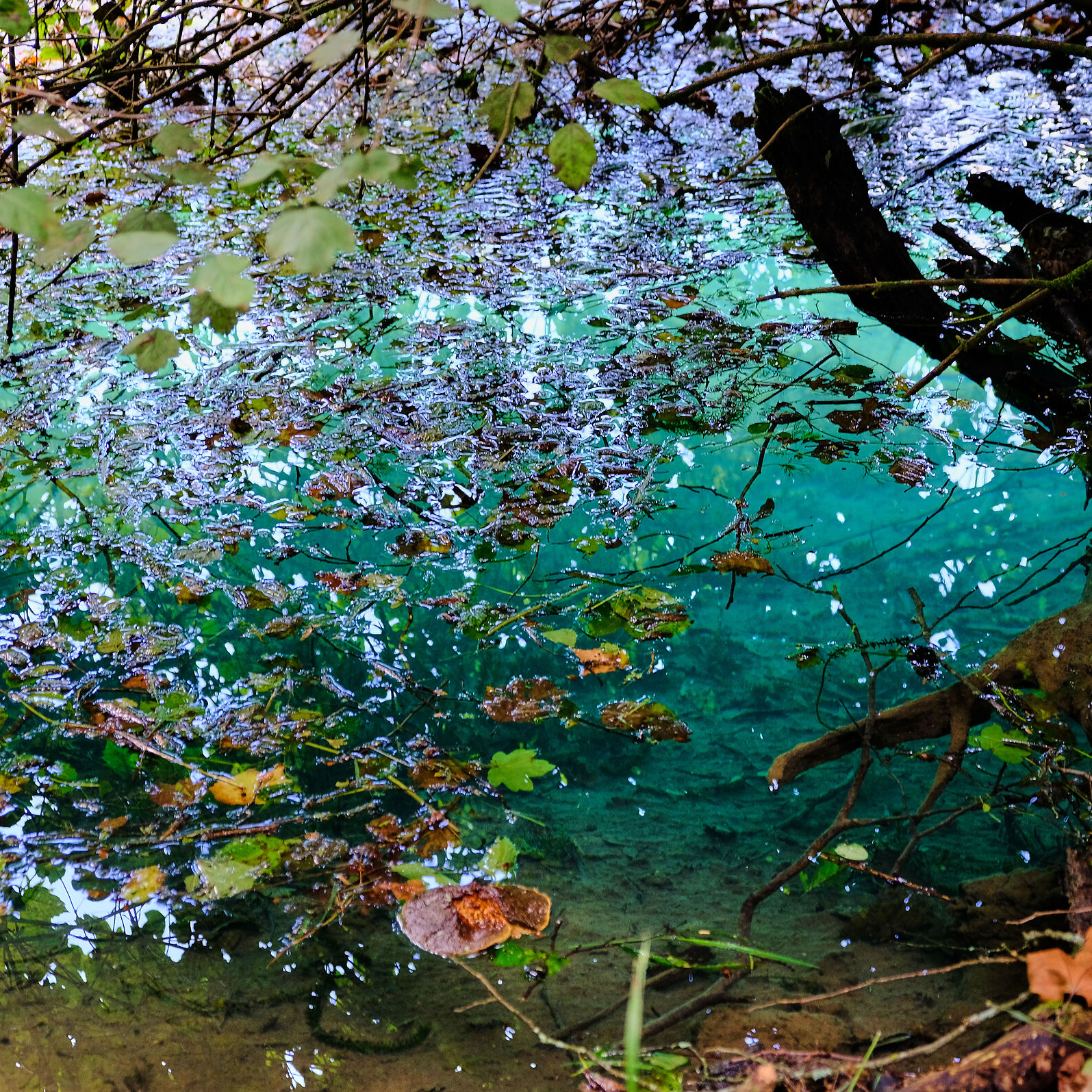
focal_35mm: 78
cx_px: 724
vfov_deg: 22.2
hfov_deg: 22.1
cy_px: 546
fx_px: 2784
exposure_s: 1/40
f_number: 4.5
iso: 800
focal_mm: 40.7
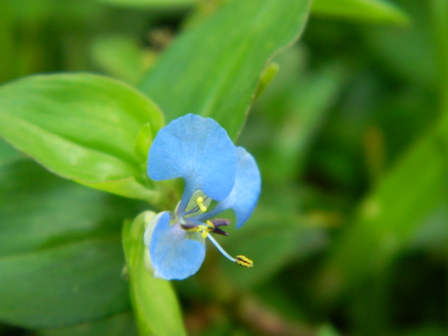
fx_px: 1333
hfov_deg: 19.1
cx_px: 224
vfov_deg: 14.4
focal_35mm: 103
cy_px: 168
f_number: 4.5
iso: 400
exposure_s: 1/160
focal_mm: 18.6
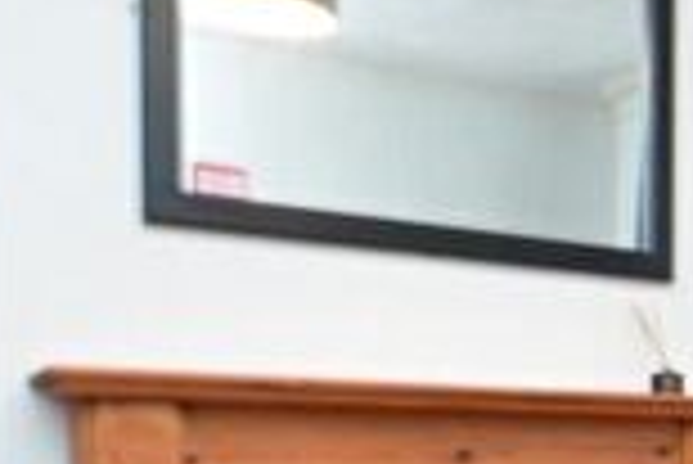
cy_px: 568
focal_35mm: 68
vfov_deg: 18.9
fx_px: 1310
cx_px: 1017
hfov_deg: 23.9
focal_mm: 10
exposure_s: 1/30
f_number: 3.5
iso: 800
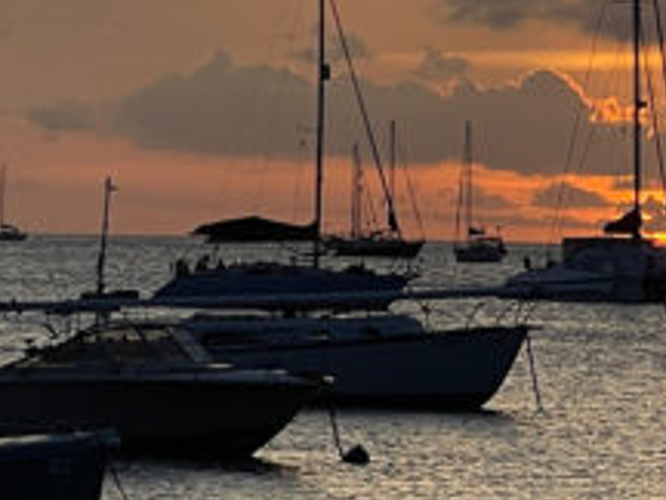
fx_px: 5849
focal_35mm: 304
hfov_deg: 6.5
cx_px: 293
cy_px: 46
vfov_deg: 4.9
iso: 20
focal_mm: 7.5
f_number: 2.2
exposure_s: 1/419
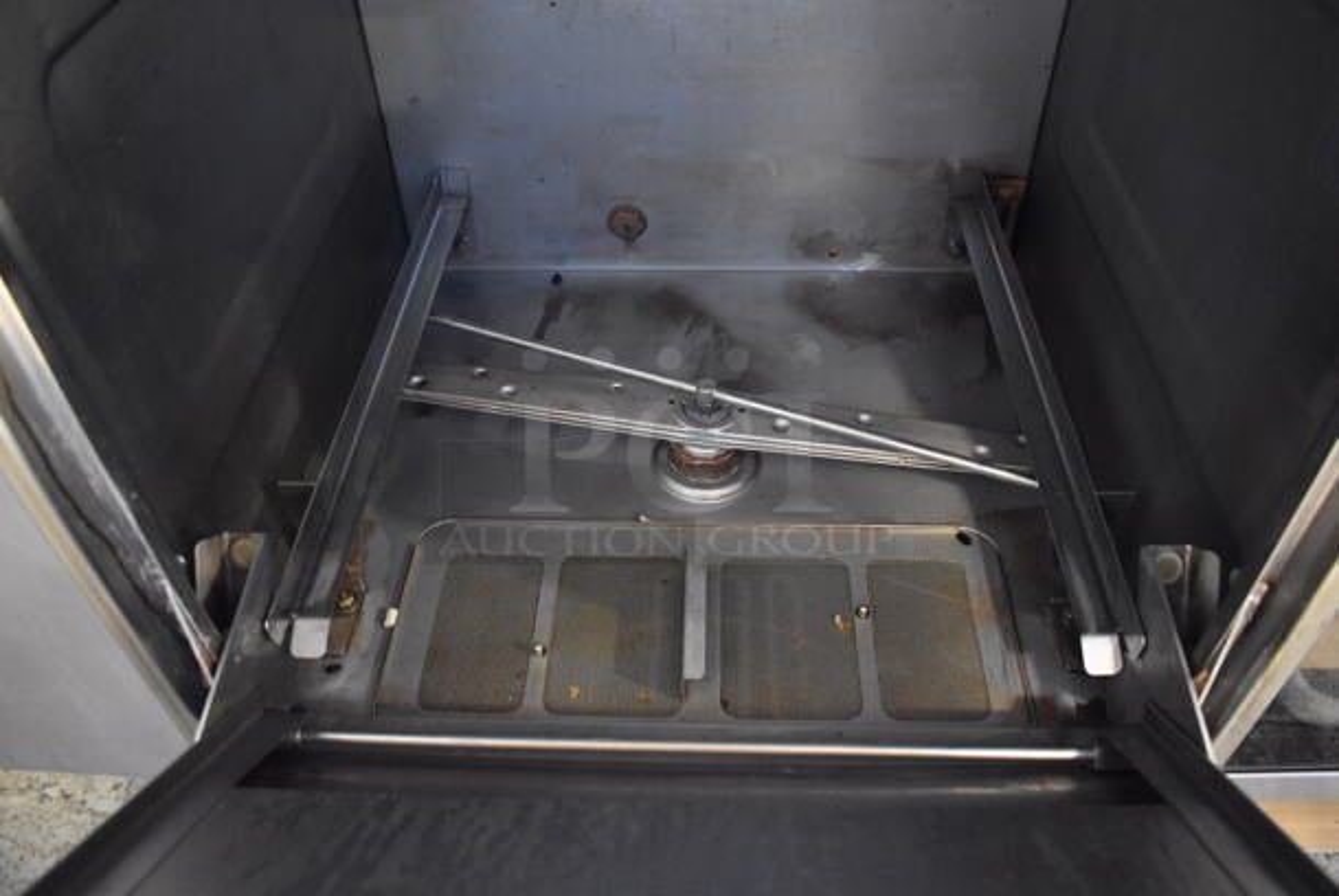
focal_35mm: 27
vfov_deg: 48.0
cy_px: 448
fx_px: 1005
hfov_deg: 67.3
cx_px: 670
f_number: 3.5
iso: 3200
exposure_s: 1/20
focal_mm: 18
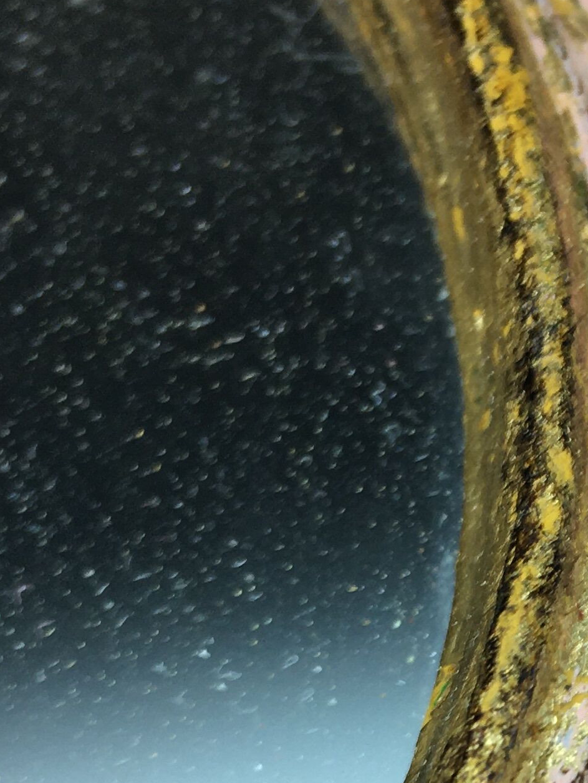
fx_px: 2106
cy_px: 892
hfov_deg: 15.7
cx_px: 561
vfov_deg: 20.0
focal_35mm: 93
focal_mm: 4.15
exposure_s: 1/50
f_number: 2.2
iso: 25
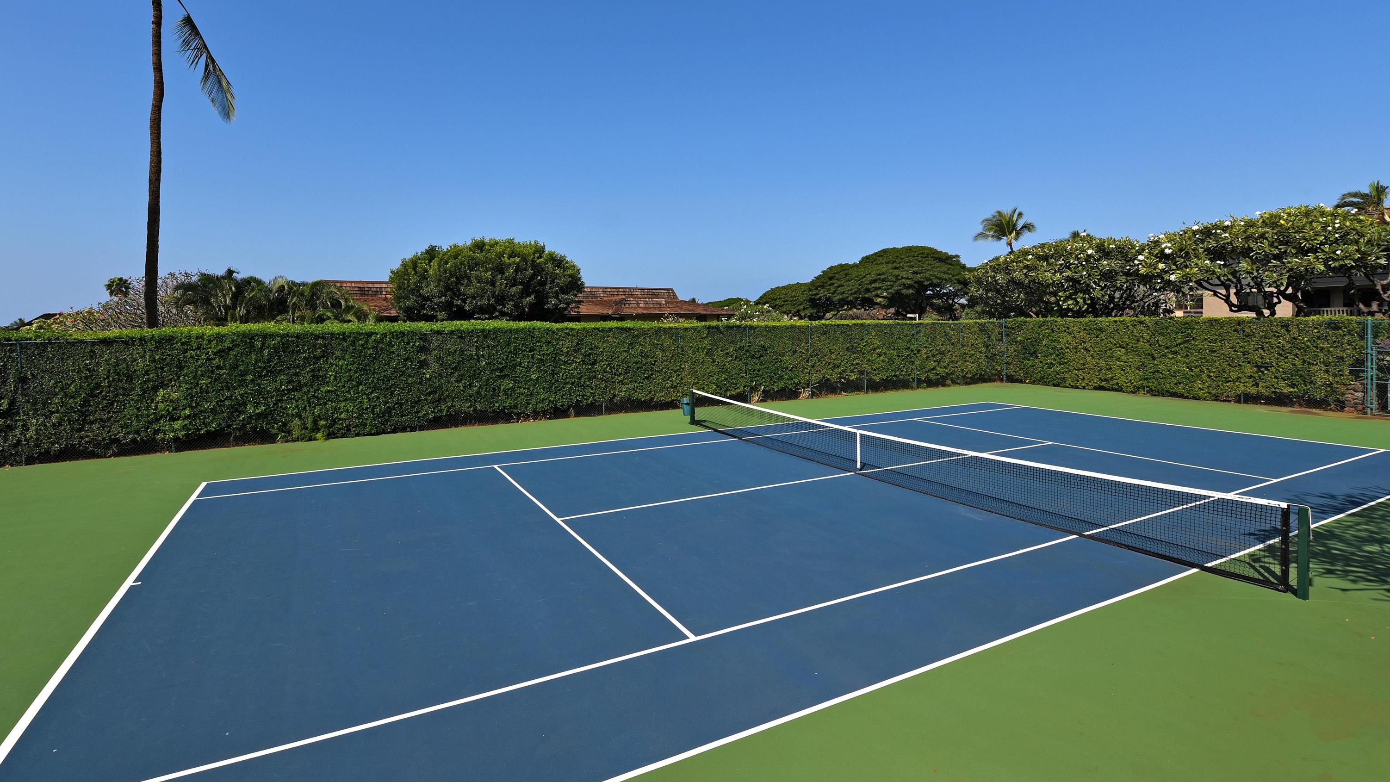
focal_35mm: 15
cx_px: 687
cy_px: 329
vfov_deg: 70.1
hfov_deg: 103.0
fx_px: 553
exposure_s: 1/200
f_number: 13
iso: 100
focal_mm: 14
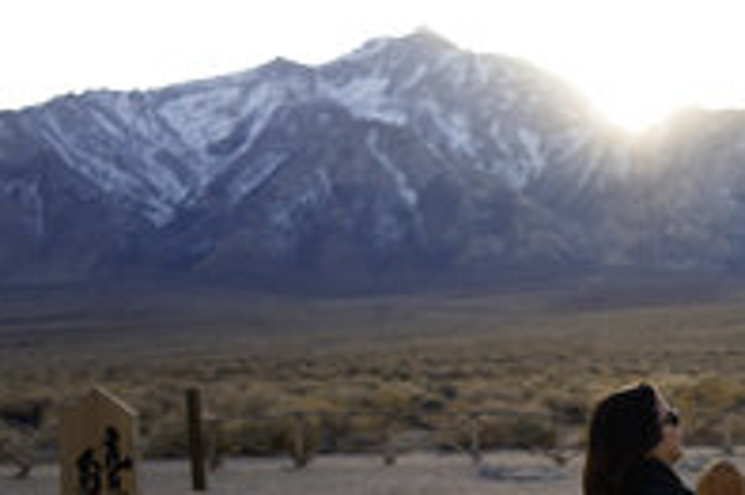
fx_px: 1882
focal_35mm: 91
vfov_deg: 14.9
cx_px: 730
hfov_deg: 21.7
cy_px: 395
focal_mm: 35
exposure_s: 1/2000
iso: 80
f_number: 2
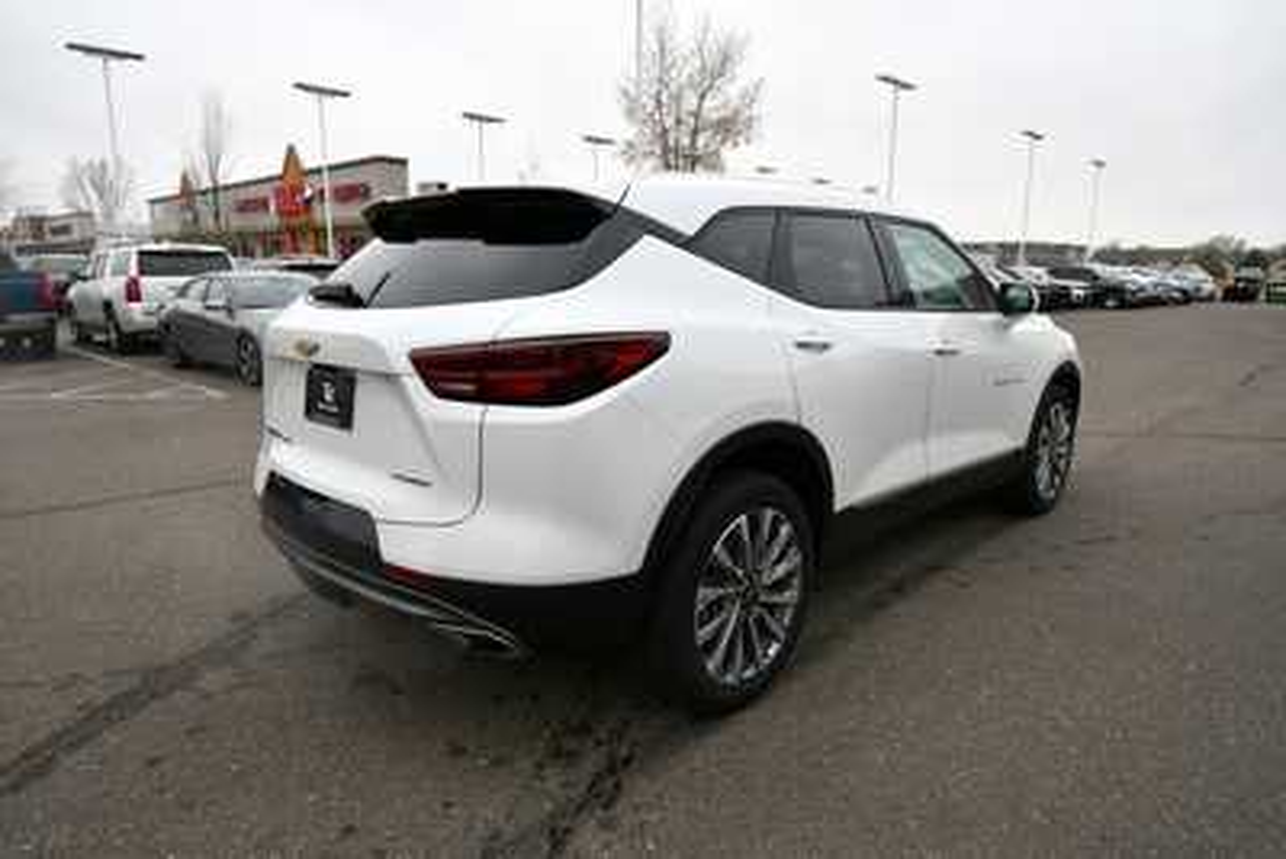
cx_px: 643
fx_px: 750
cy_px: 430
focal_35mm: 21
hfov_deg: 81.2
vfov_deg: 59.5
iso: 200
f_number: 6.3
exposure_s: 1/250
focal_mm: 14
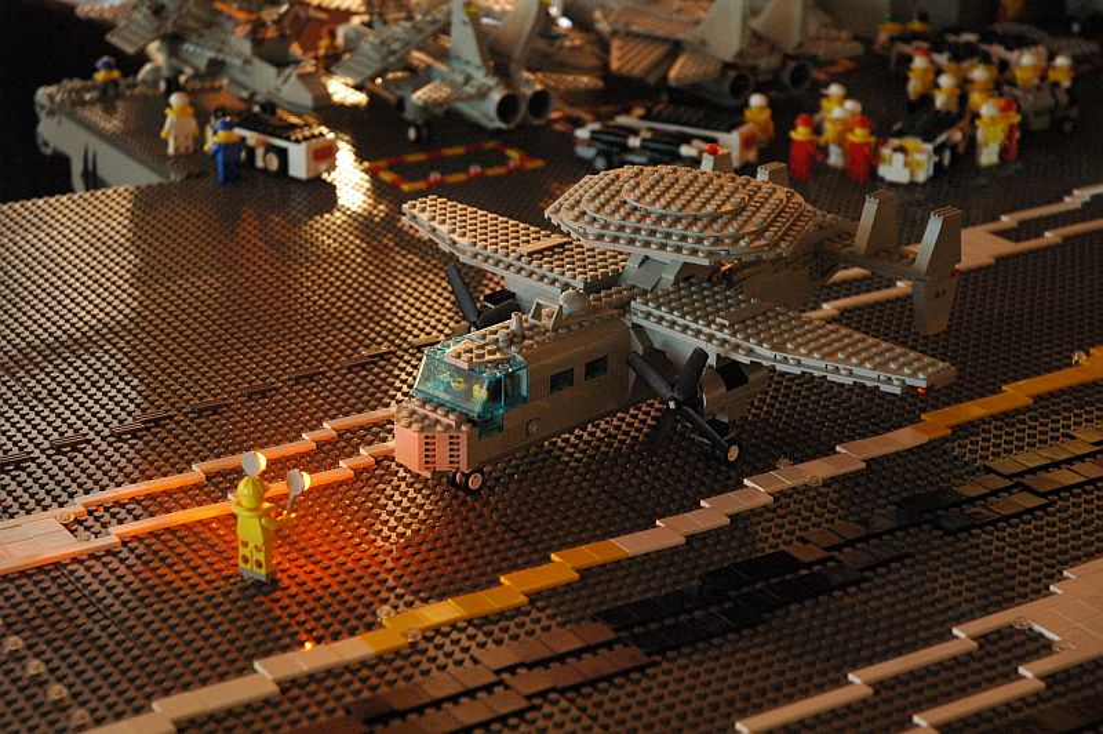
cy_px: 367
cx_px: 552
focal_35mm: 78
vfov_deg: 17.5
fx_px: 2388
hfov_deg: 26.0
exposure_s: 1/8
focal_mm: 52
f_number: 4.5
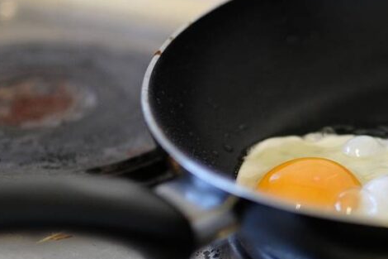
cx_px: 316
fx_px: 1950
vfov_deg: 7.6
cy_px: 101
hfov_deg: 11.3
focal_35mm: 181
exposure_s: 1/640
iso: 1250
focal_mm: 56
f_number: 1.2
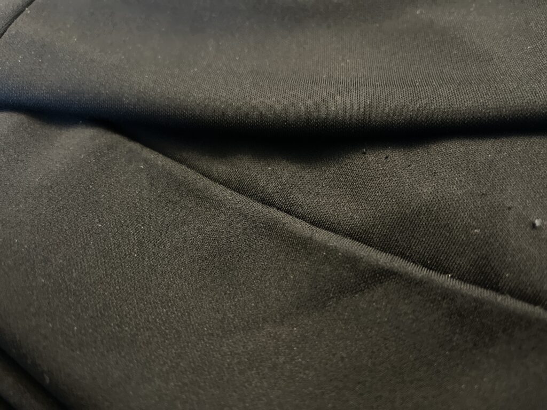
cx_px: 274
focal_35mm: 26
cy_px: 205
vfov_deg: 53.1
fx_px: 411
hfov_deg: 67.3
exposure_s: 1/20
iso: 1000
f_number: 1.6
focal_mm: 5.1
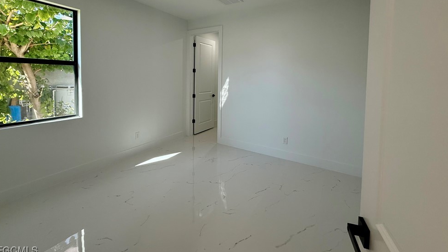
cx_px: 229
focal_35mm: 16
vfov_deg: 65.4
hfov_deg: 99.4
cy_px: 84
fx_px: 190
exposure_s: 1/120
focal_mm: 2.22
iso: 125
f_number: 2.2
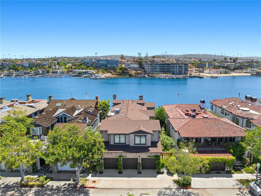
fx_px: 181
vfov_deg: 56.7
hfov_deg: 71.6
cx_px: 130
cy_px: 98
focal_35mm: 24
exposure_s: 1/1250
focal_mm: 12.29
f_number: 2.8
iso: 110
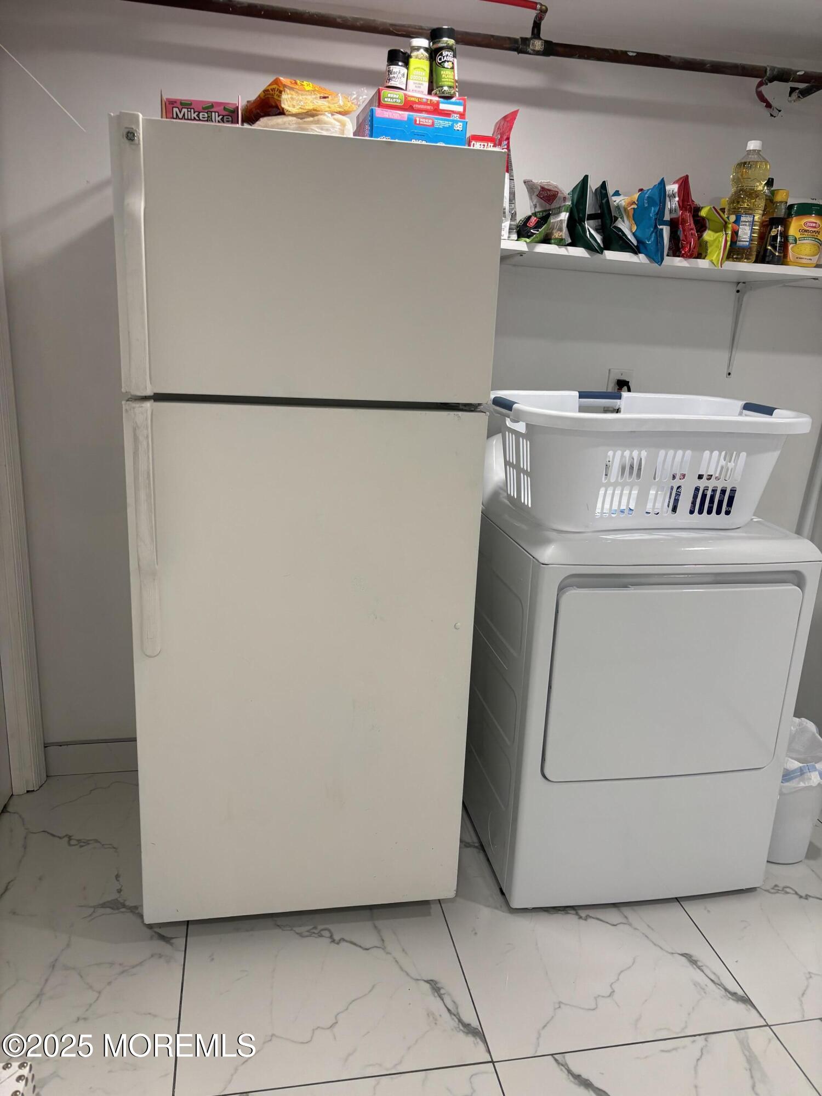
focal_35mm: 26
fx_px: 823
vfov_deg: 67.3
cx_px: 411
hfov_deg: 53.1
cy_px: 548
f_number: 1.6
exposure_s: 1/120
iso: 125
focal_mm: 5.96
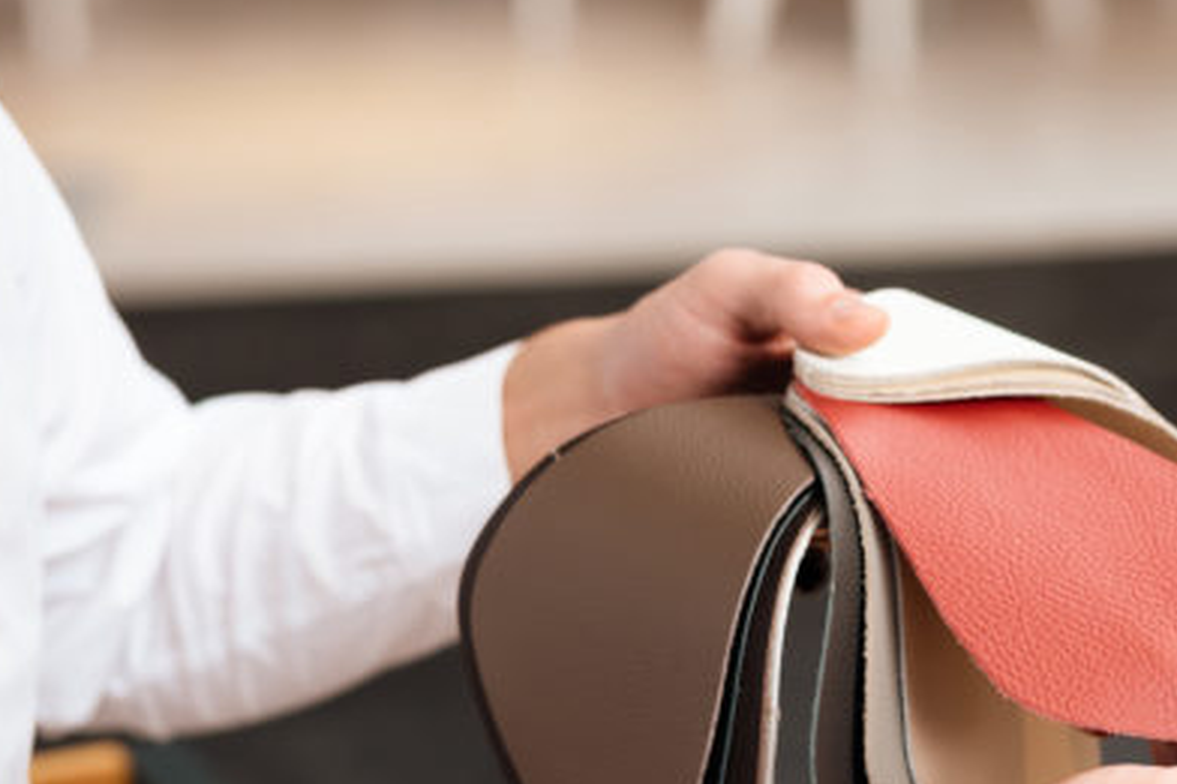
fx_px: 3333
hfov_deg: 19.9
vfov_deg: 13.3
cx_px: 868
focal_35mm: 102
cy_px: 632
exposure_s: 1/160
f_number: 2.5
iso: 400
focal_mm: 50
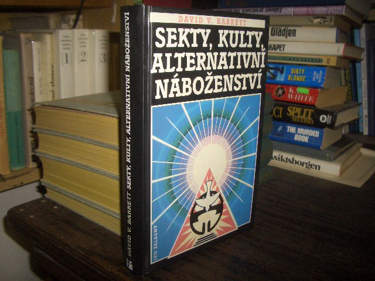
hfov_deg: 52.6
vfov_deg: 40.7
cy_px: 140
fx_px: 379
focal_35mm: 35
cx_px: 188
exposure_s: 1/60
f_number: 2.6
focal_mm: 5.8
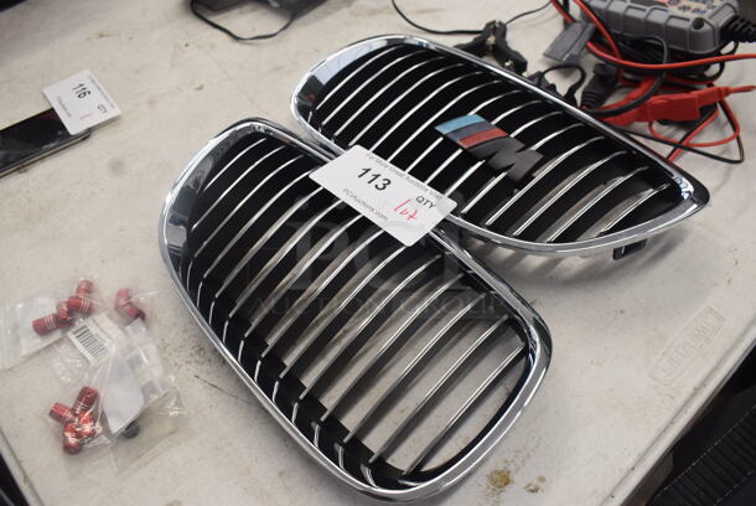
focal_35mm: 32
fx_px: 662
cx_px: 378
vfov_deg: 41.8
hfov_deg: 59.4
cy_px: 253
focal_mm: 21
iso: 560
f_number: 5.6
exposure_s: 1/60
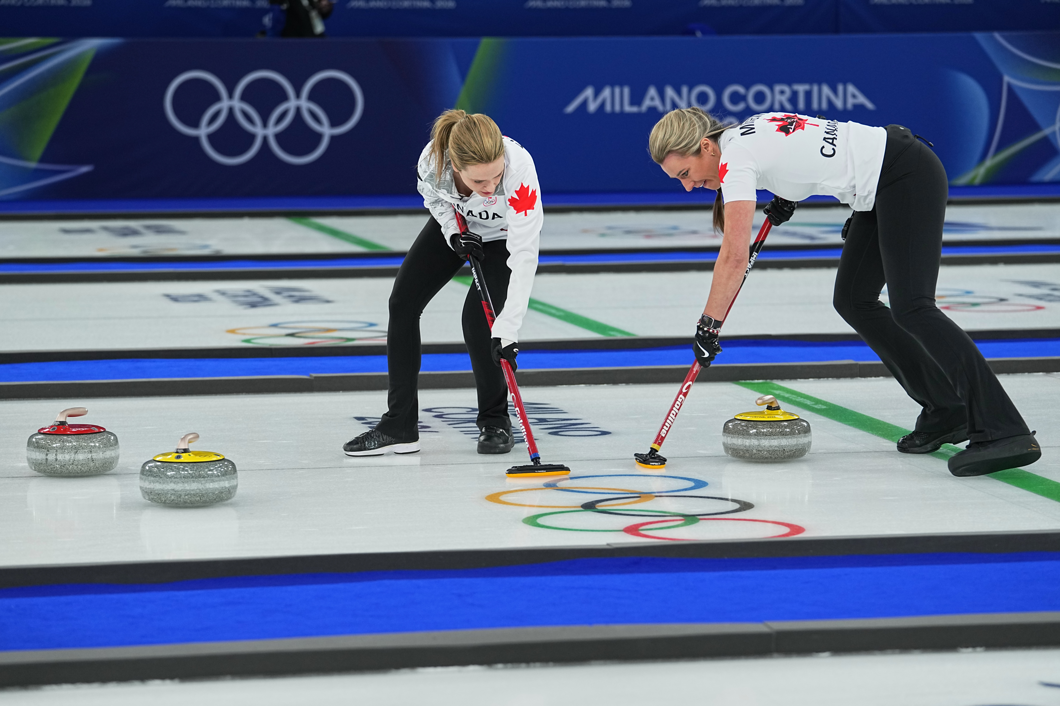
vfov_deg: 10.5
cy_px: 353
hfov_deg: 15.8
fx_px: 3827
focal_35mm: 130
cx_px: 530
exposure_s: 1/1000
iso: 800
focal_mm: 130
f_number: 4
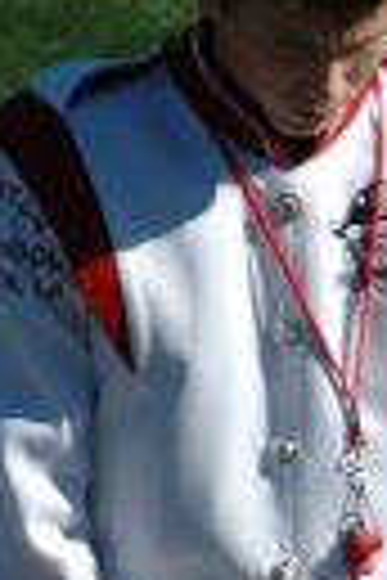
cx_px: 380
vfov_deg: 0.7
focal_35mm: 2789
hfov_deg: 0.5
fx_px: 44969
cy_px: 553
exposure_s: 1/1250
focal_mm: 400
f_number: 5.6
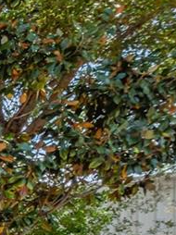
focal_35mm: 97
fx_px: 659
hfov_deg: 7.9
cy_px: 351
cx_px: -555
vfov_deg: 18.1
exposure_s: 1/500
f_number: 10
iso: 320
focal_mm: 16
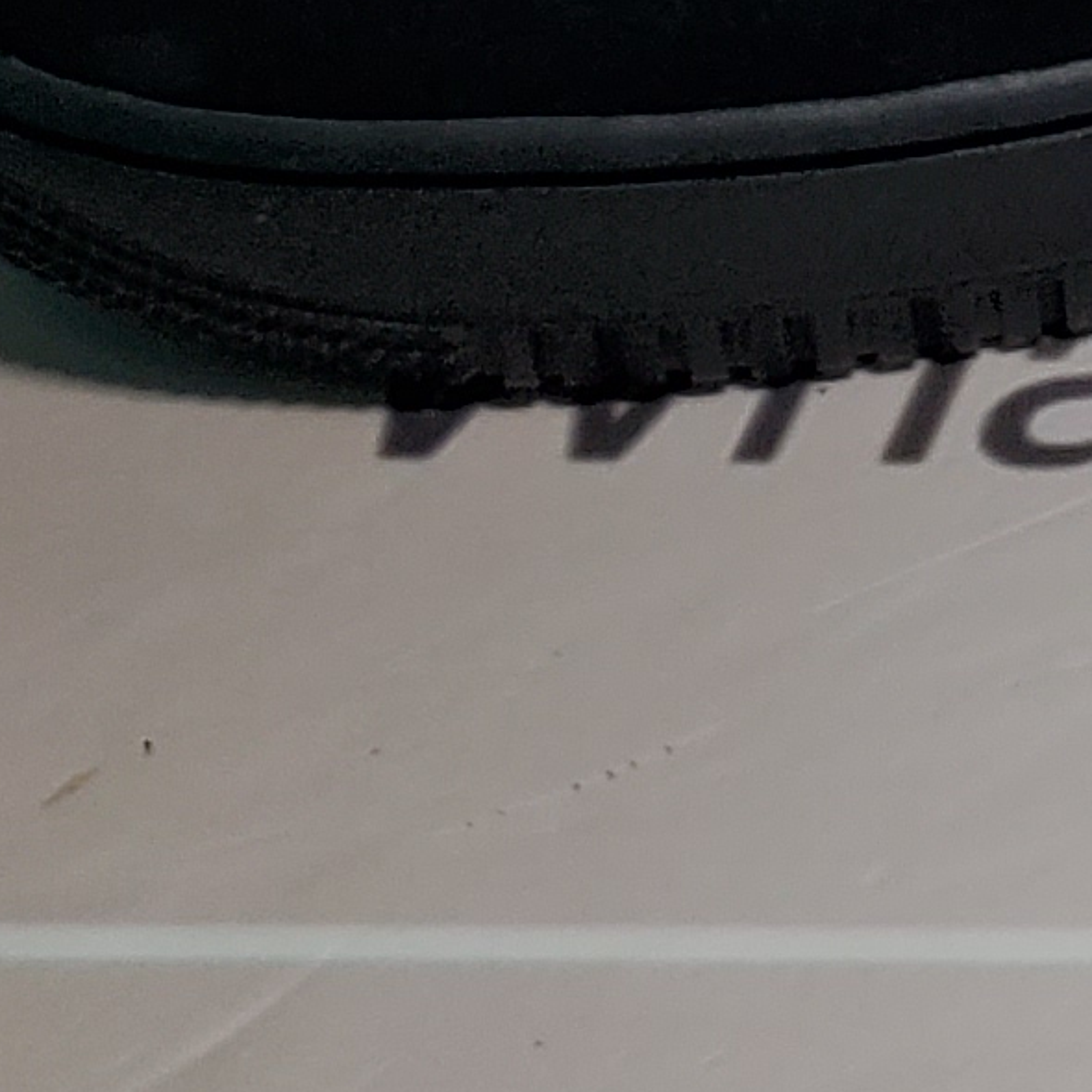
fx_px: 5603
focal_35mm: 157
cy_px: -1327
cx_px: 2961
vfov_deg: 10.0
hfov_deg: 9.4
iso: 50
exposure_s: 1/697
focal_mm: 4.3
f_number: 1.5
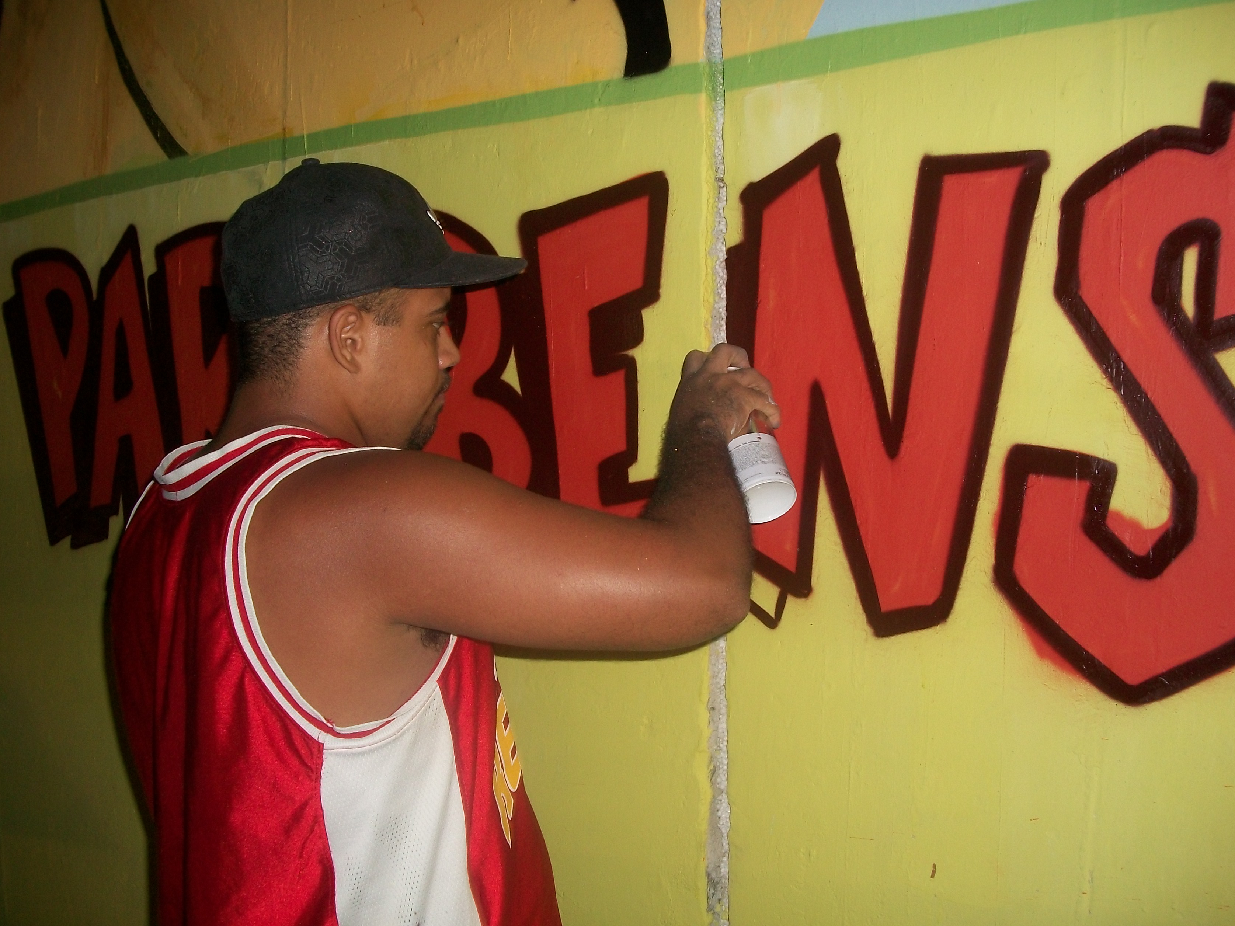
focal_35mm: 35
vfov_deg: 40.7
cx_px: 640
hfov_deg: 52.6
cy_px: 489
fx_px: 1249
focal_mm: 5.7
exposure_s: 1/30
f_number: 2.9
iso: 80
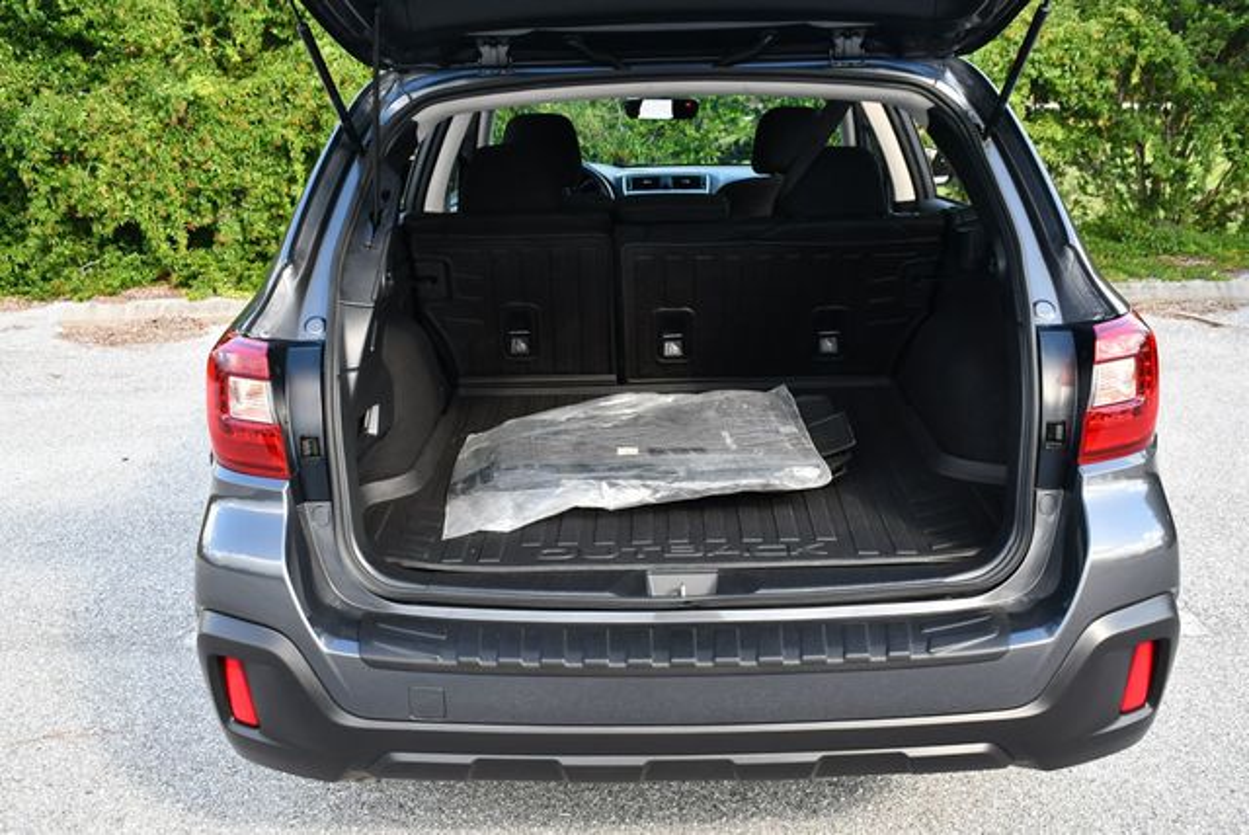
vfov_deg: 33.5
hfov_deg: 48.4
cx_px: 624
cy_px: 418
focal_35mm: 40
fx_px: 1389
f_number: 4.5
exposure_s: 1/250
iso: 400
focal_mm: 20
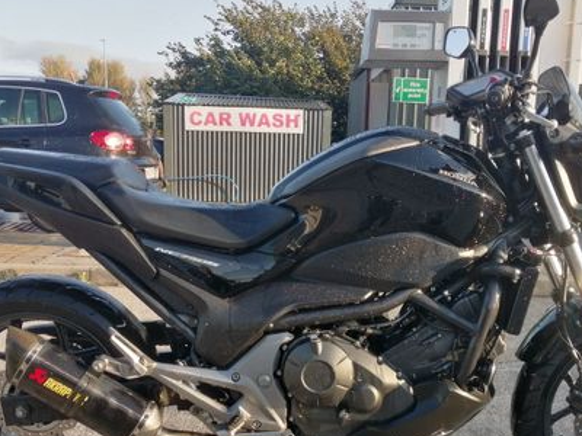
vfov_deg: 36.4
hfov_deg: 47.8
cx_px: 314
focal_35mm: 39
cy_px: 294
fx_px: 656
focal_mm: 3.62
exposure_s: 1/187
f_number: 1.8
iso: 50
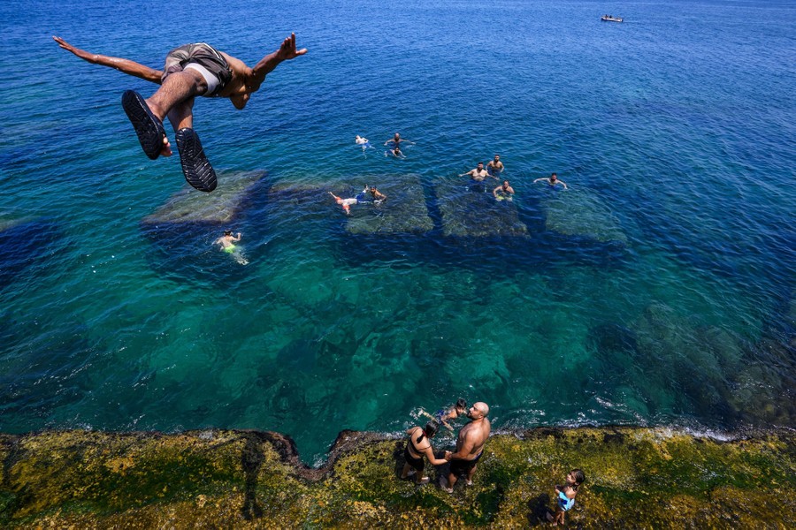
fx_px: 376
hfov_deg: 93.3
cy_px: 265
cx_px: 398
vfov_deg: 70.4
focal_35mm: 17
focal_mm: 17
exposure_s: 1/1600
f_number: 6.3
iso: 400
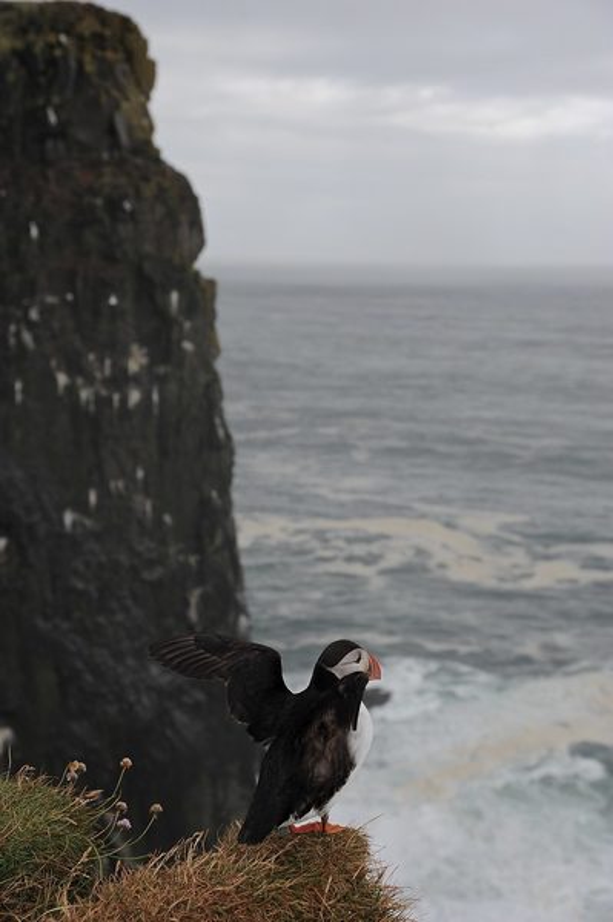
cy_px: 461
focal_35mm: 55
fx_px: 1407
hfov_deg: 24.6
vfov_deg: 36.3
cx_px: 306
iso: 200
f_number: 5.6
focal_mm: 55
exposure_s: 1/200
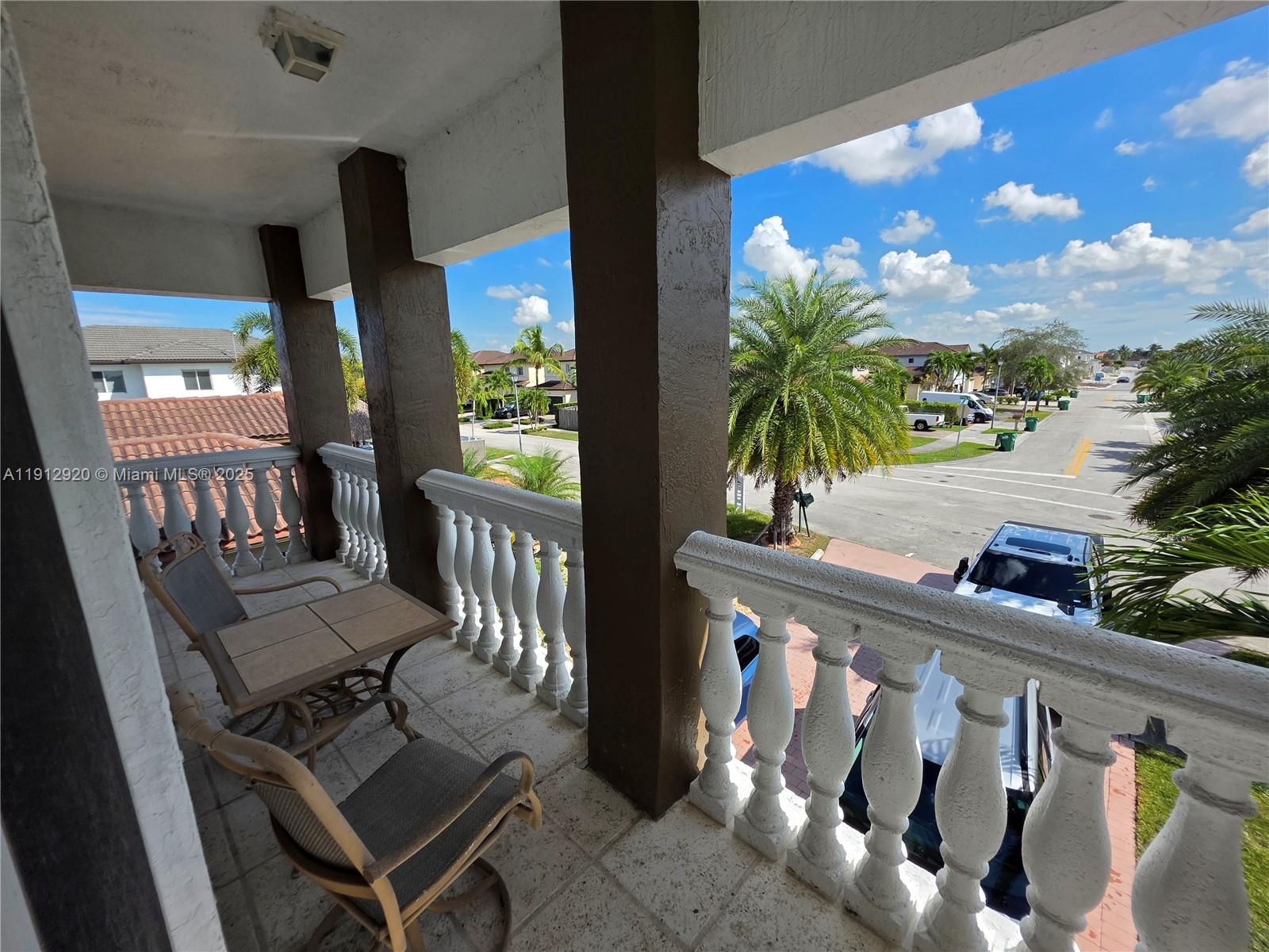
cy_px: 476
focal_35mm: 13
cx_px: 634
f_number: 1.9
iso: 40
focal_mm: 2.2
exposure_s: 1/1864
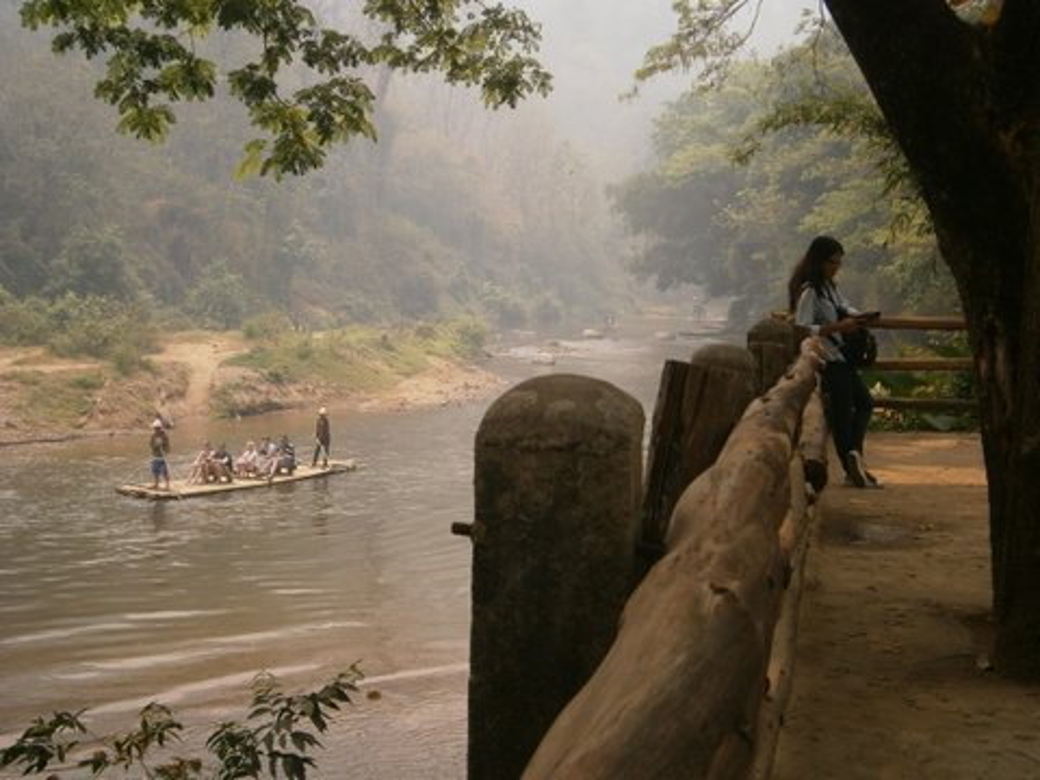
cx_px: 520
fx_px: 1412
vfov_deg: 30.9
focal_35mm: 47
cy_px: 390
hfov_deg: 40.4
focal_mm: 8.3
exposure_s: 1/400
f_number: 3.4
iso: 80
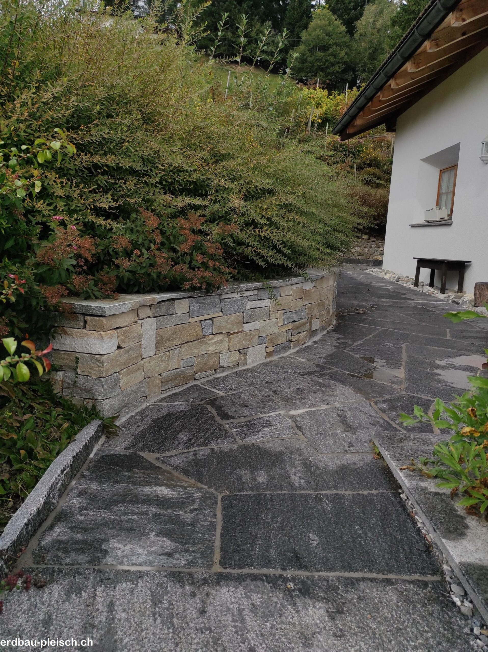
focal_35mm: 25
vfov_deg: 69.4
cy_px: 326
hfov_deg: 54.8
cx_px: 244
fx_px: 471
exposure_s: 1/2946
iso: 100
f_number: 1.89
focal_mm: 5.43
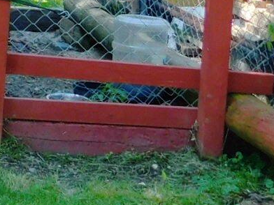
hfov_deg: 10.0
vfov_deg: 8.3
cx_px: -371
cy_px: -129
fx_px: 1377
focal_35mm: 174
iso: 125
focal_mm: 5.3
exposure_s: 1/200
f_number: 3.2
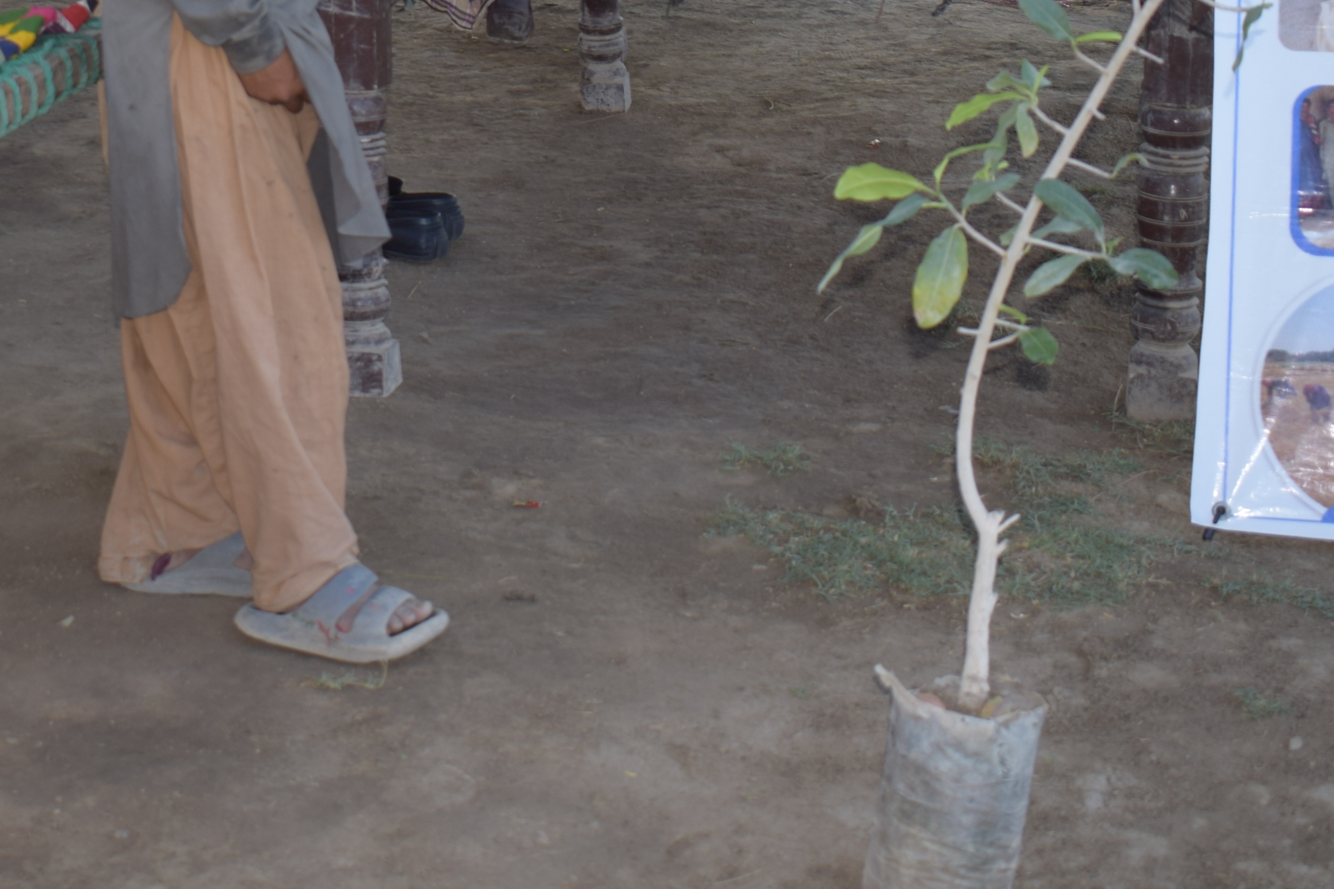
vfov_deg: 16.2
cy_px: -149
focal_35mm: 81
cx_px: 258
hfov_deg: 24.6
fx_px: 3008
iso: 100
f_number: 4.5
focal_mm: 23
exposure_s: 1/200
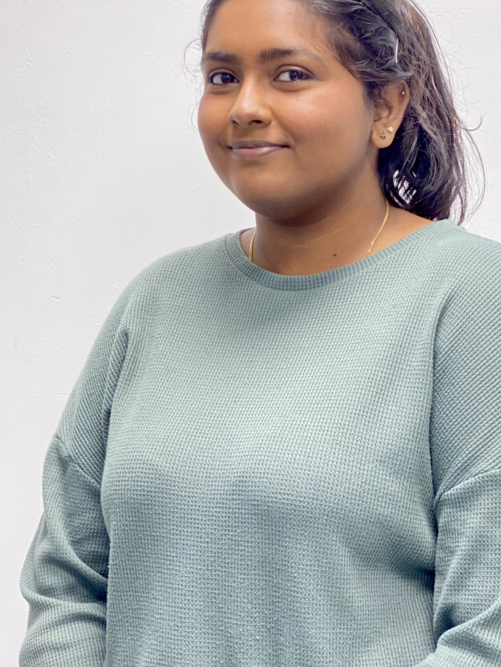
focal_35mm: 79
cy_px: 250
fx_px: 1525
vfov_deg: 24.6
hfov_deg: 18.6
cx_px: 292
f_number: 2
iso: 125
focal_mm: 6
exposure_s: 1/33
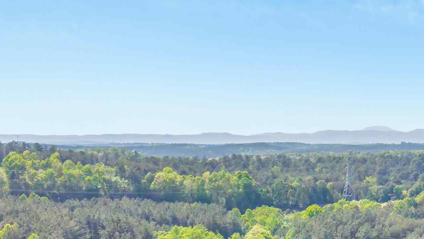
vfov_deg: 17.2
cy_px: 346
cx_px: 310
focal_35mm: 64
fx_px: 720
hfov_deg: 32.3
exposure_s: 1/8000
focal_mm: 8.67
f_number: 1.8
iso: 310
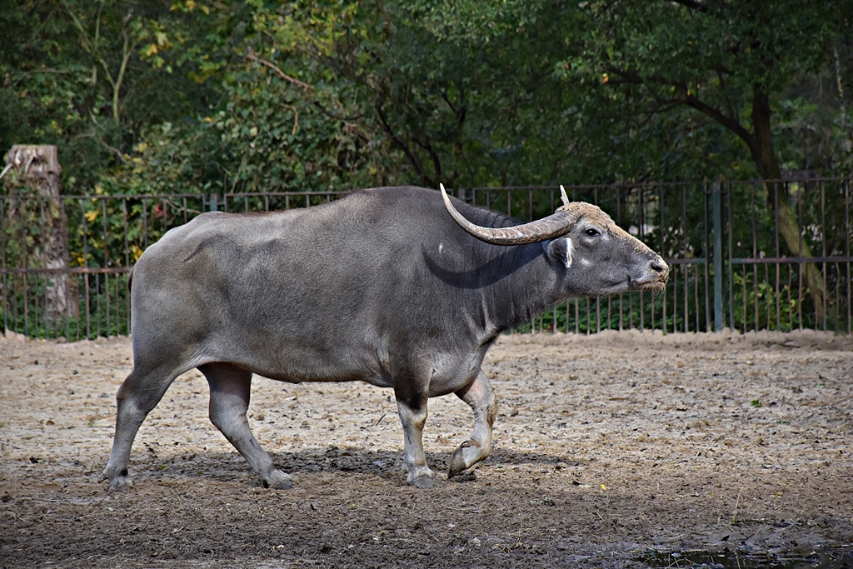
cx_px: 426
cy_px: 284
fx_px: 4976
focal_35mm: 210
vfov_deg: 6.5
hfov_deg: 9.8
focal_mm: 140
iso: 720
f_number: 5.6
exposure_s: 1/1000
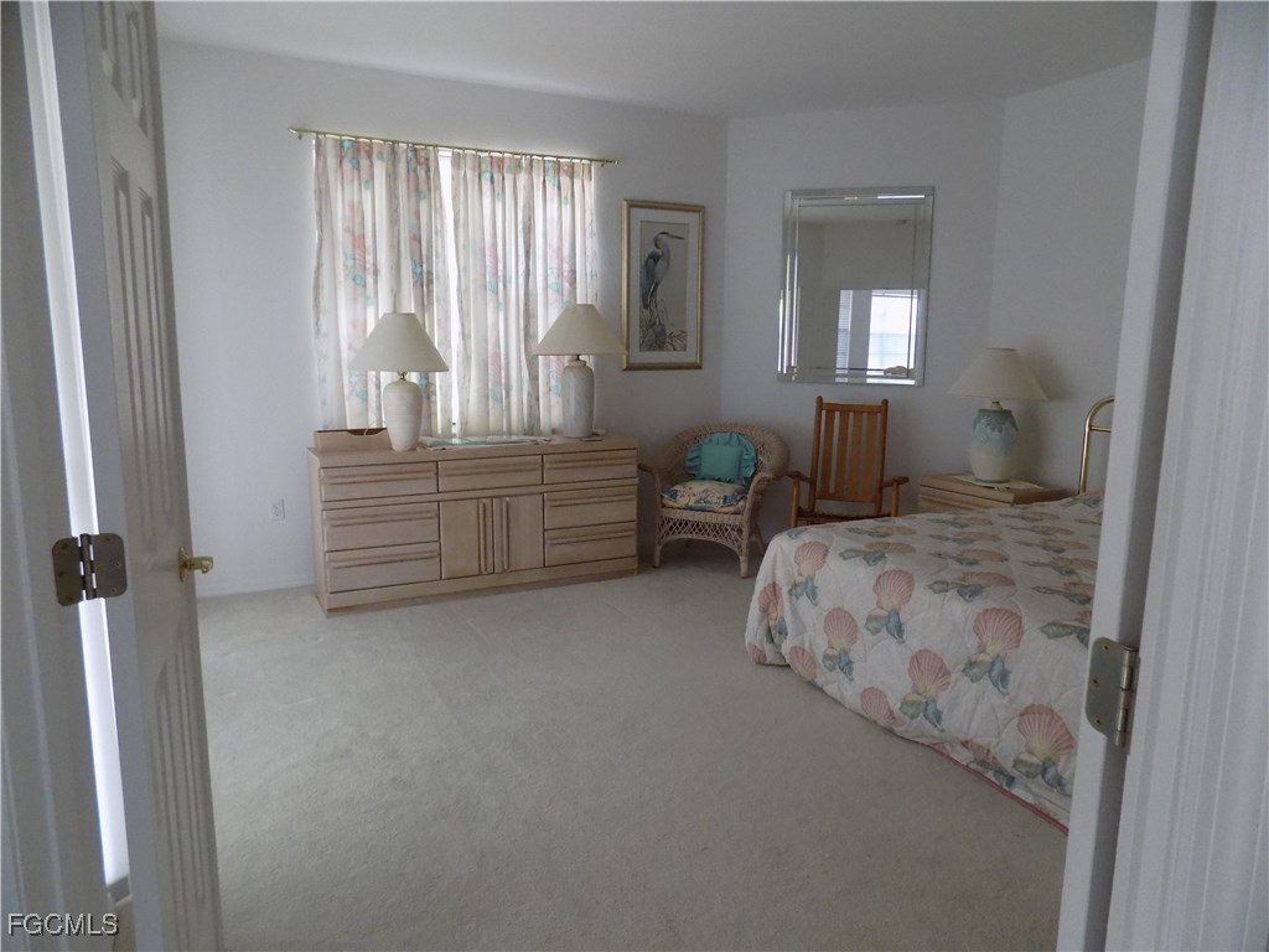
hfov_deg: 73.9
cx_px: 634
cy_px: 476
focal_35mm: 23
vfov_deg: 58.9
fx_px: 843
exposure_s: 1/30
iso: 280
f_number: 3.1
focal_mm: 4
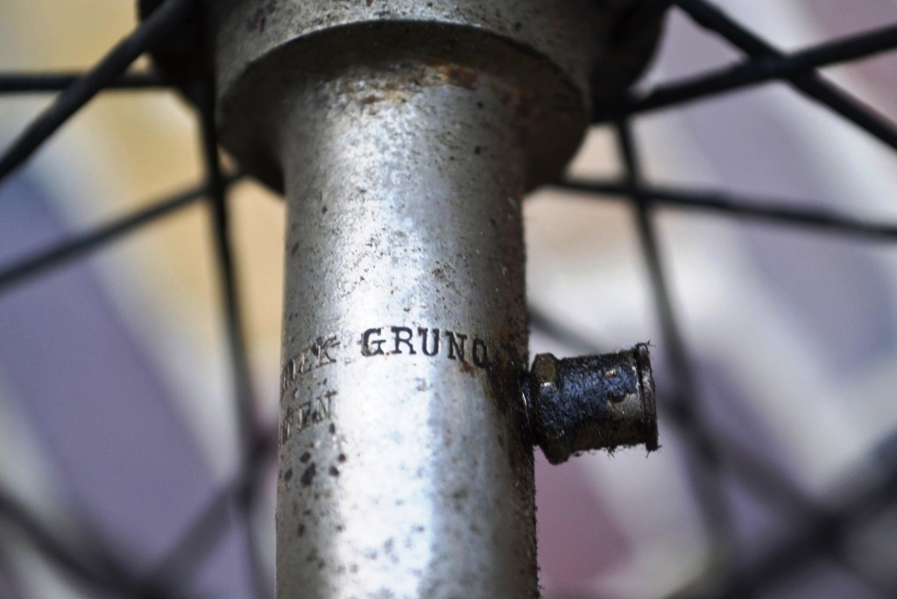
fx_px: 2056
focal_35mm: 82
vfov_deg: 16.6
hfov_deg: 24.6
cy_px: 300
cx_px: 448
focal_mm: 55
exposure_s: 1/20
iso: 400
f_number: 5.6
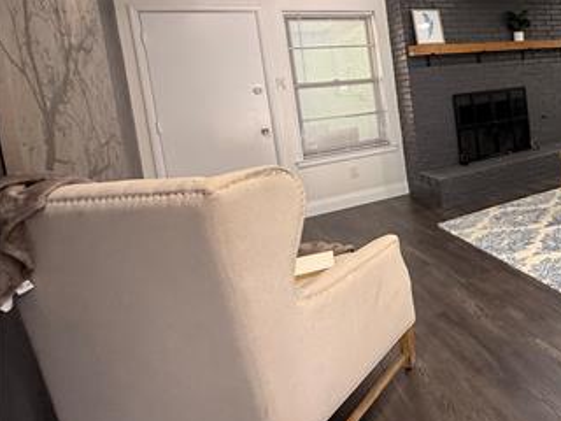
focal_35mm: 28
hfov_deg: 51.4
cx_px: 556
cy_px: 109
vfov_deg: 48.0
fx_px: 454
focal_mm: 2.22
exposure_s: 1/120
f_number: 2.2
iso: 400
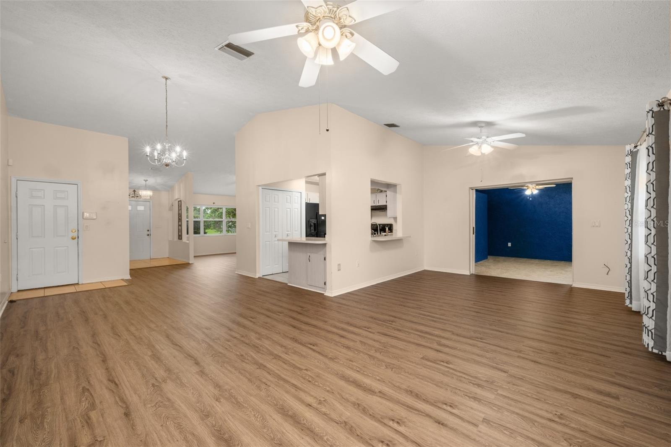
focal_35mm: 14
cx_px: 336
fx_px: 261
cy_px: 224
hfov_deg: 104.3
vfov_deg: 81.2
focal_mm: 14
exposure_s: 1/1.67
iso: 400
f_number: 11
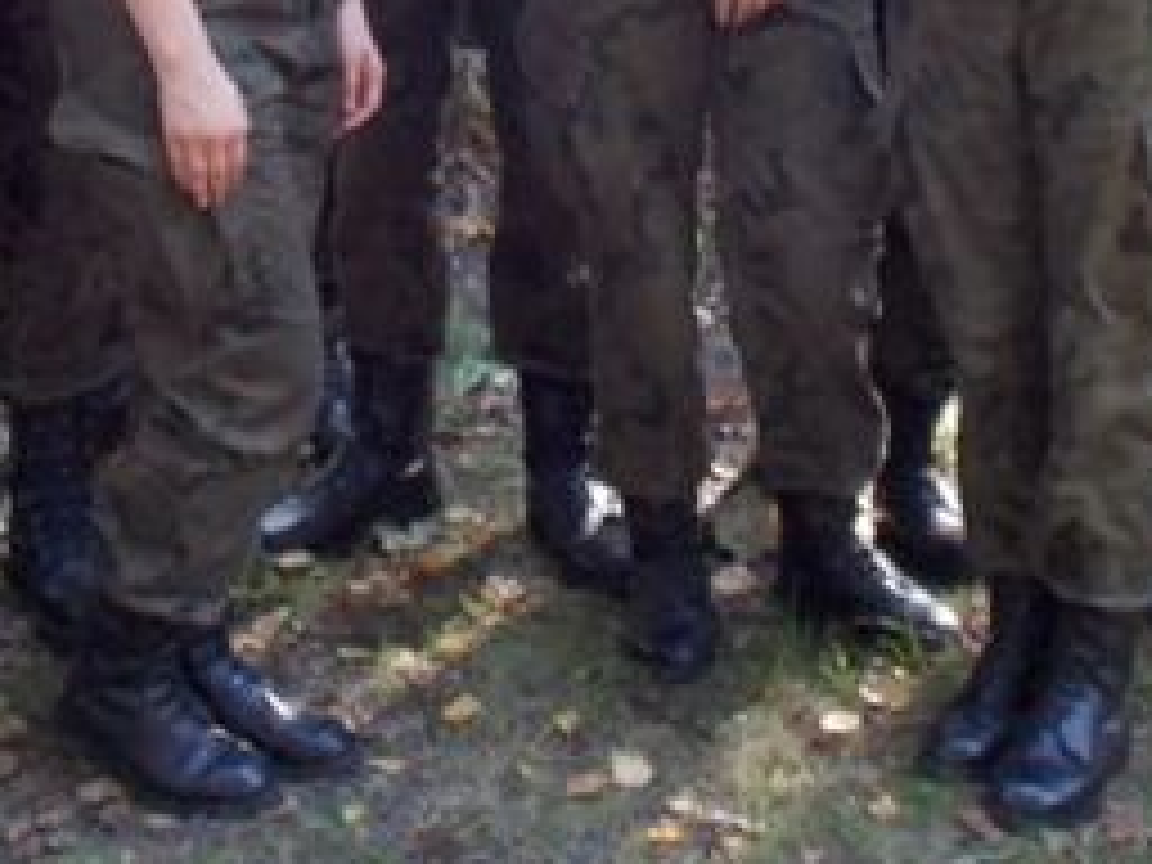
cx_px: 558
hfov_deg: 21.1
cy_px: -223
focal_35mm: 93
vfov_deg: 15.2
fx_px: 3095
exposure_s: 1/30
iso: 200
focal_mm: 6.1
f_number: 3.4
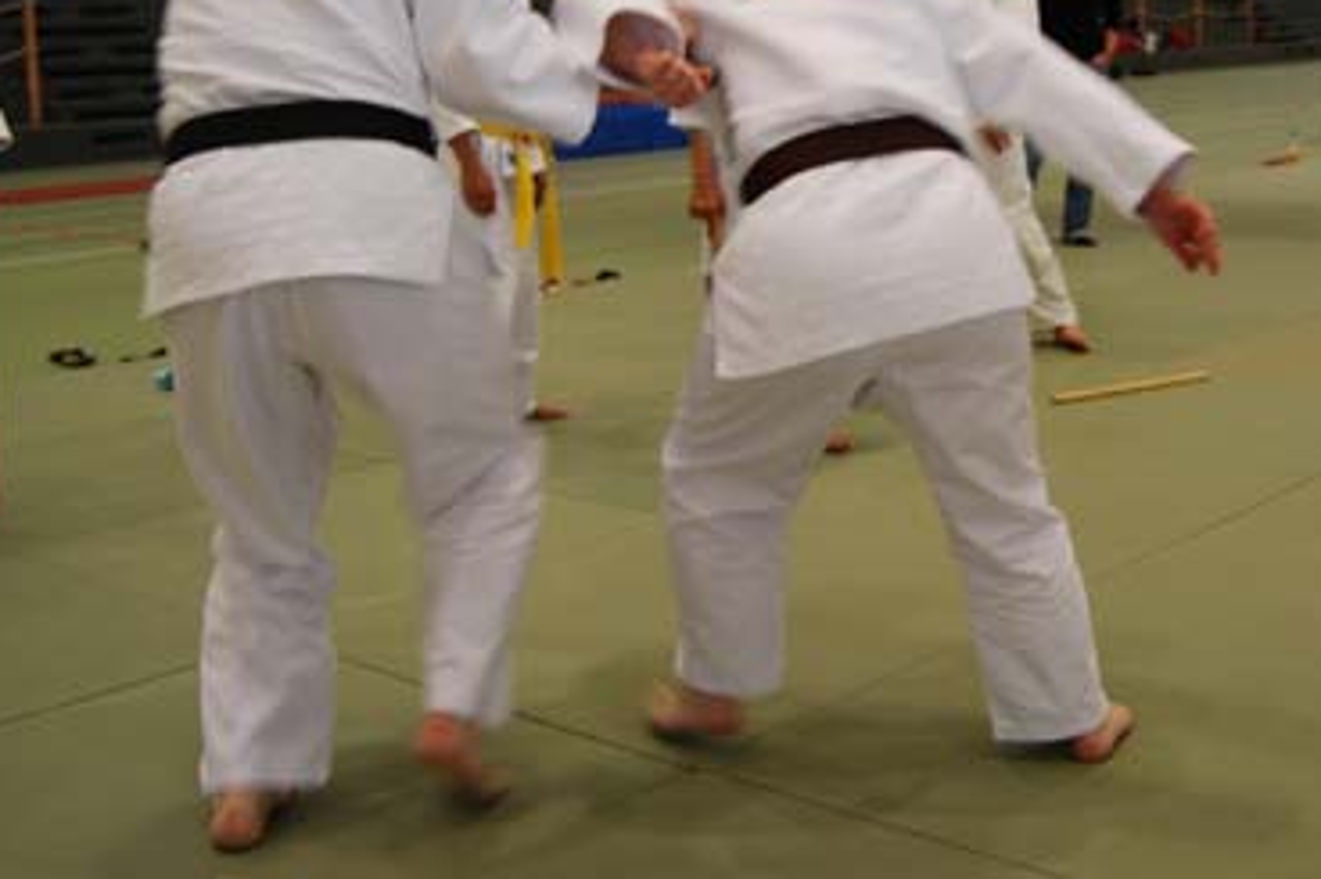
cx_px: 811
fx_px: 1797
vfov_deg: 26.9
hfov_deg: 40.1
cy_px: 165
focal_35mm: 49
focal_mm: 20
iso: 200
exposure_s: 1/40
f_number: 3.8
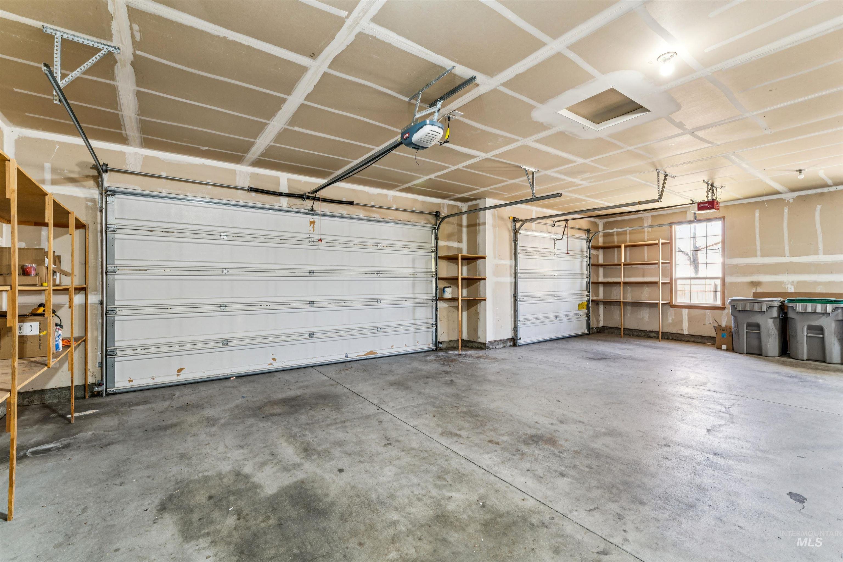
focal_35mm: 16
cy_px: 281
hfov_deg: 97.5
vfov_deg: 74.4
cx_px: 422
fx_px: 370
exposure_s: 1/2
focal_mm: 15.8
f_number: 13
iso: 400
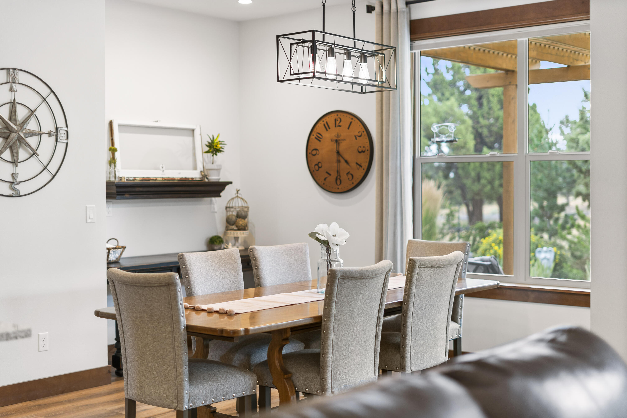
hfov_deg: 39.6
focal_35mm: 50
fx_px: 871
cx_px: 314
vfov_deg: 27.0
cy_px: 209
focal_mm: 50
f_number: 1.8
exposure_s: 1/80
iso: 250
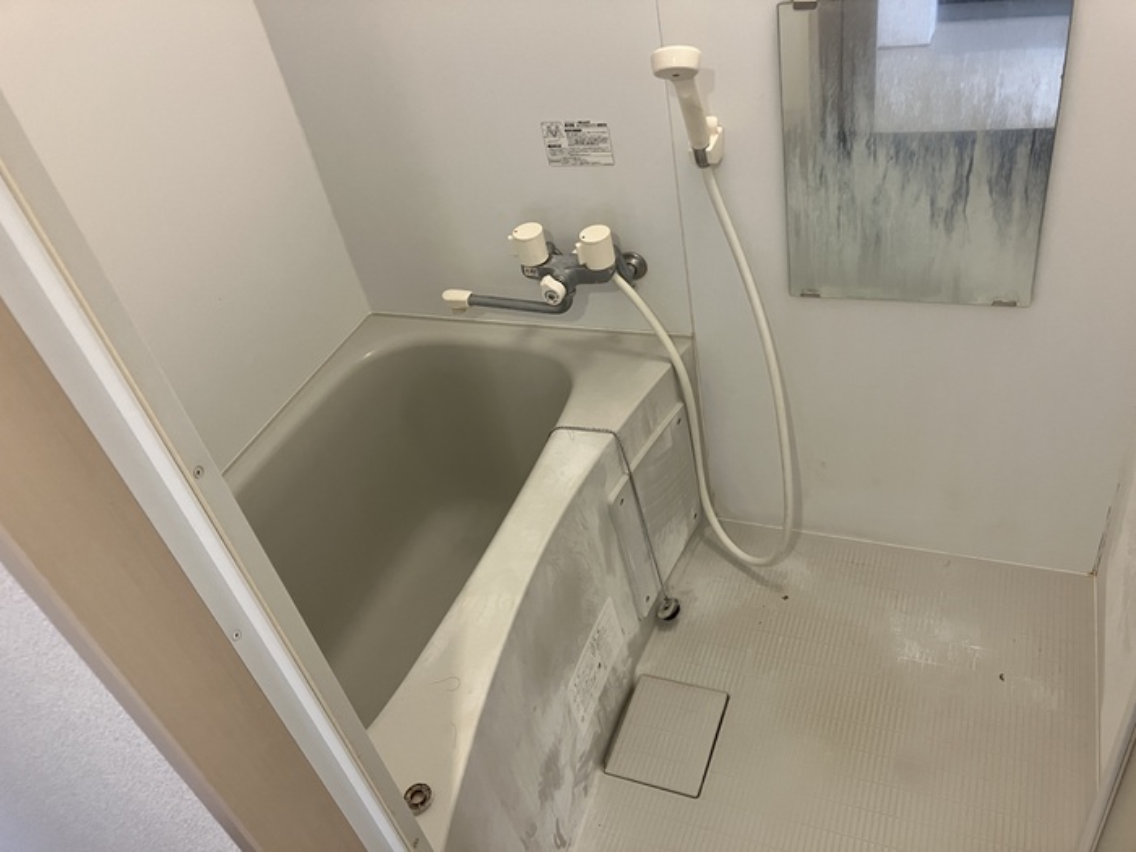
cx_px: 568
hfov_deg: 63.4
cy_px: 426
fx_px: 919
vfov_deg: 49.7
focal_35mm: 28
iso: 125
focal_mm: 3.99
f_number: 1.8
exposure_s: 1/50
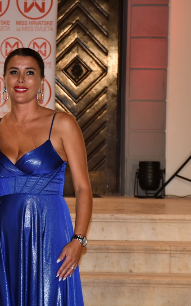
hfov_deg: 9.1
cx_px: 14
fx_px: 1192
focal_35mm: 143
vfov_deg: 14.6
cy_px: 153
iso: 200
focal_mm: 62
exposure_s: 1/125
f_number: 5
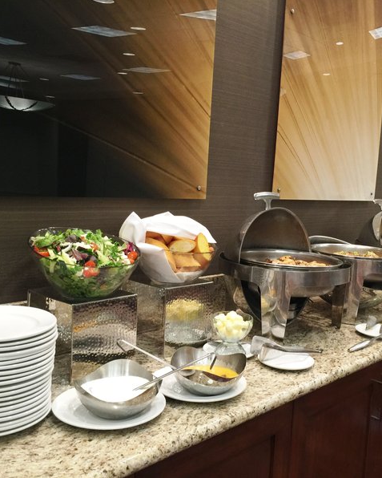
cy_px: 239
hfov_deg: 38.9
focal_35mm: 38
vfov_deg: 47.9
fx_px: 537
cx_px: 241
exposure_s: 1/15
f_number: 2.2
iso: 64
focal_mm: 4.15
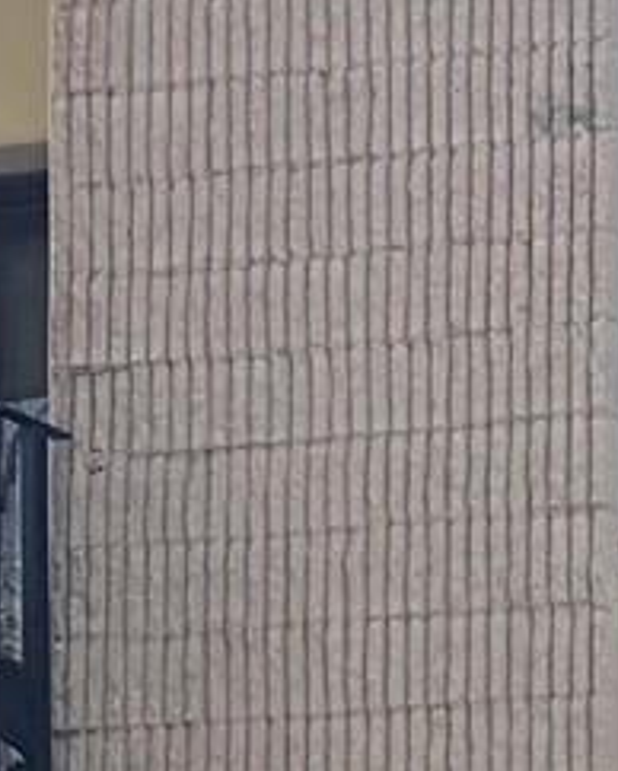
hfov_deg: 5.7
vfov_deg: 8.3
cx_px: 3058
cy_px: 2284
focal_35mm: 198
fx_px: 4521
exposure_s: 1/1869
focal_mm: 6.76
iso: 80
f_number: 1.78
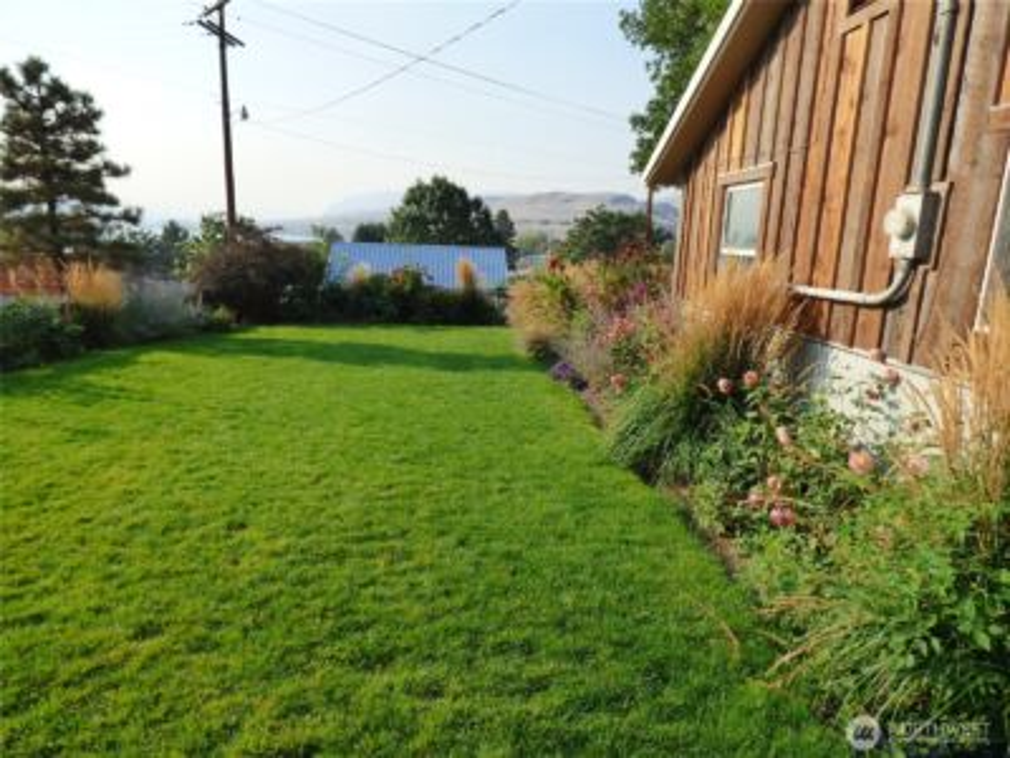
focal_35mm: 20
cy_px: 379
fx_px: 584
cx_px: 505
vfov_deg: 66.0
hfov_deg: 81.7
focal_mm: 3.58
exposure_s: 1/800
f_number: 4
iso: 200
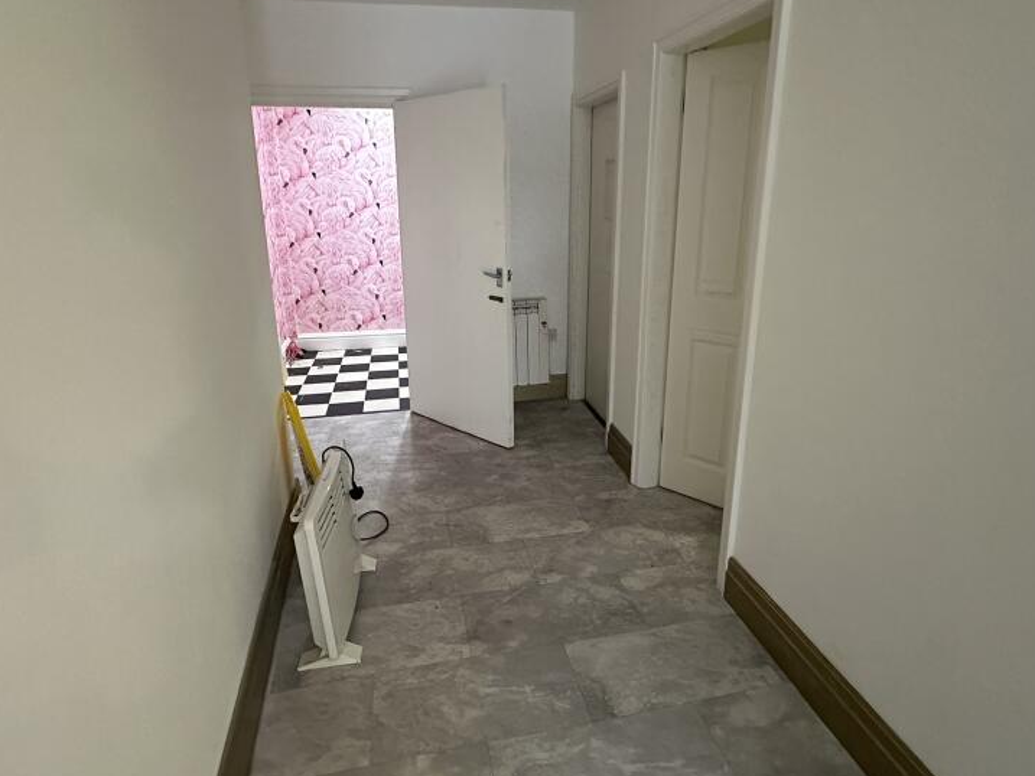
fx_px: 598
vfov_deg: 65.8
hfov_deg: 81.7
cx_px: 524
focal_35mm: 20
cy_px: 346
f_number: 2.2
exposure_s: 1/50
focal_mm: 2.22
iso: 800
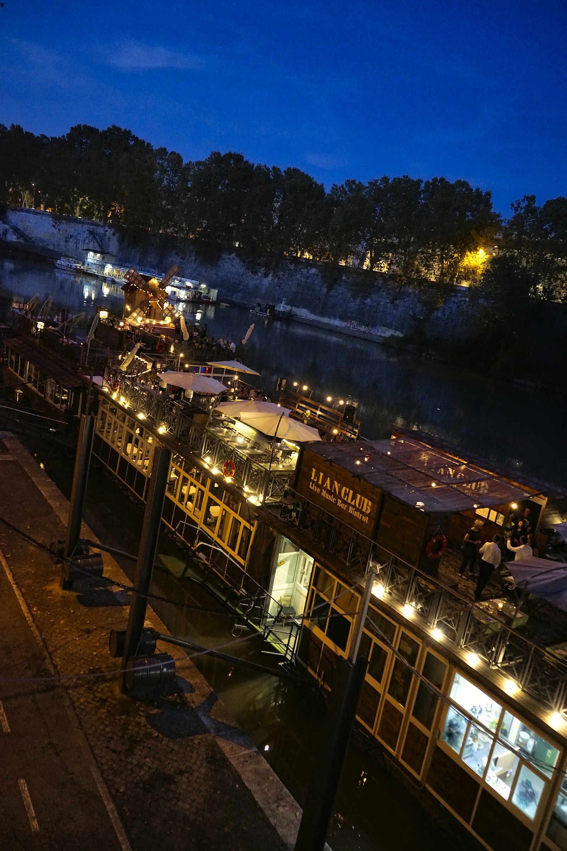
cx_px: 284
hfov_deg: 46.4
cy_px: 426
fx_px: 661
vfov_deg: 65.5
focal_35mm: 28
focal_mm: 28
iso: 12800
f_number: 4
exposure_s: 1/60
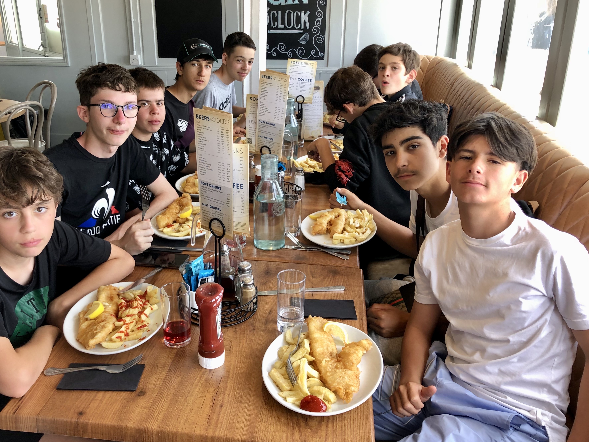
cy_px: 213
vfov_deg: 44.2
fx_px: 544
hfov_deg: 56.6
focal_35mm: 32
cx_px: 256
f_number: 1.8
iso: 25
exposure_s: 1/50
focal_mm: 3.99
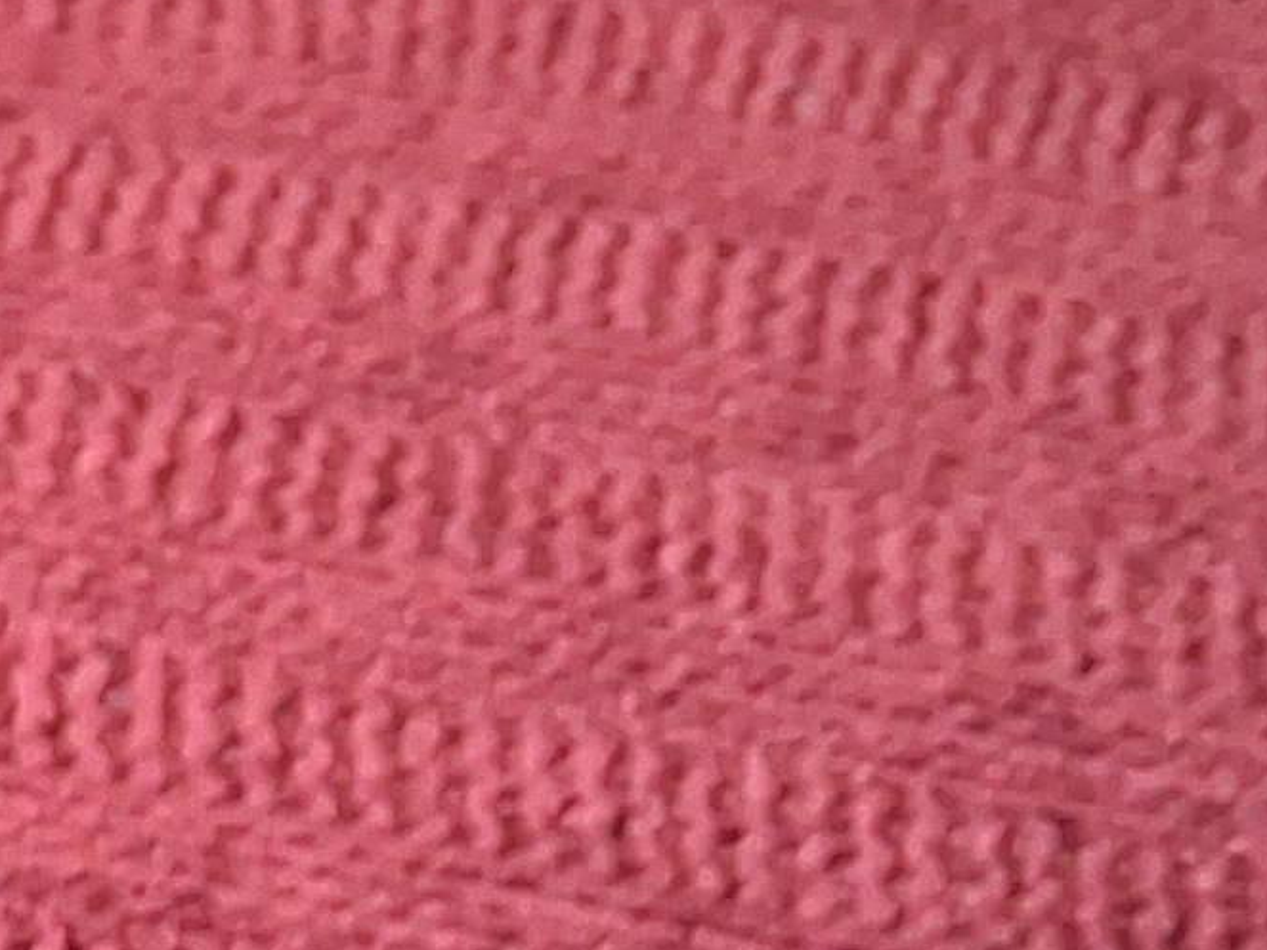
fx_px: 5855
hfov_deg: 10.8
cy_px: 1743
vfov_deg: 8.9
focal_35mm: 160
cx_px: -1613
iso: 500
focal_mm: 3.98
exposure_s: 1/25
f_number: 1.8
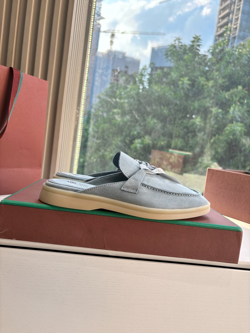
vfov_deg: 67.3
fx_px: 250
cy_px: 166
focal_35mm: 26
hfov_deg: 53.1
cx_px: 125
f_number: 1.6
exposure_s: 1/207
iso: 50
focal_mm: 5.96
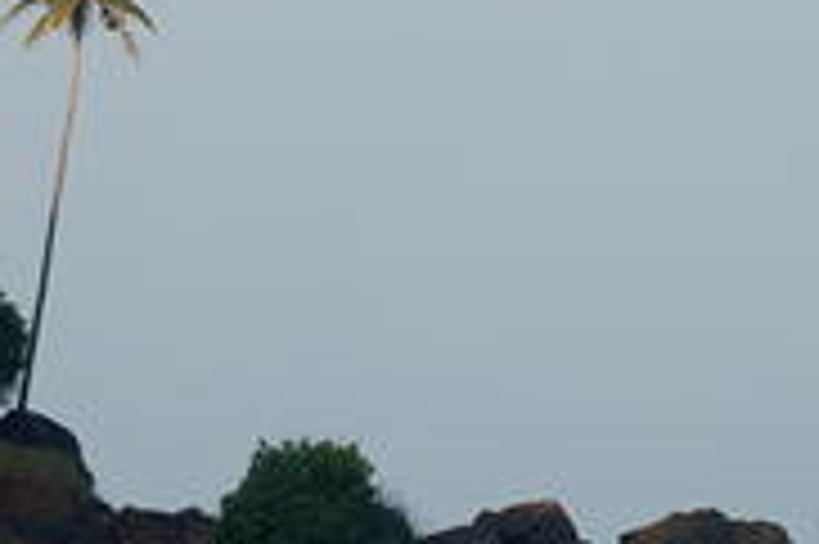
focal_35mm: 634
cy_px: 99
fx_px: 14410
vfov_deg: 2.2
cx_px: 428
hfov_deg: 3.3
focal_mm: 120
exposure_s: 1/400
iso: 100
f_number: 5.6
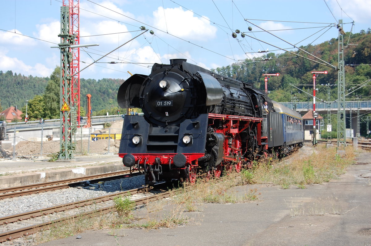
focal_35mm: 72
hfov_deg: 28.1
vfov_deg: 18.9
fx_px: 741
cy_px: 123
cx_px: 186
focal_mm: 48
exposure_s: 1/250
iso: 200
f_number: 8
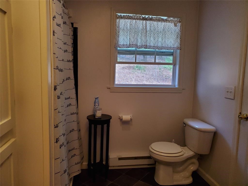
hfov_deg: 67.3
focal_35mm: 26
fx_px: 186
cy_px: 93
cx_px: 124
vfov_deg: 53.1
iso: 320
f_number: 2.4
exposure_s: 1/120
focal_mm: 4.3
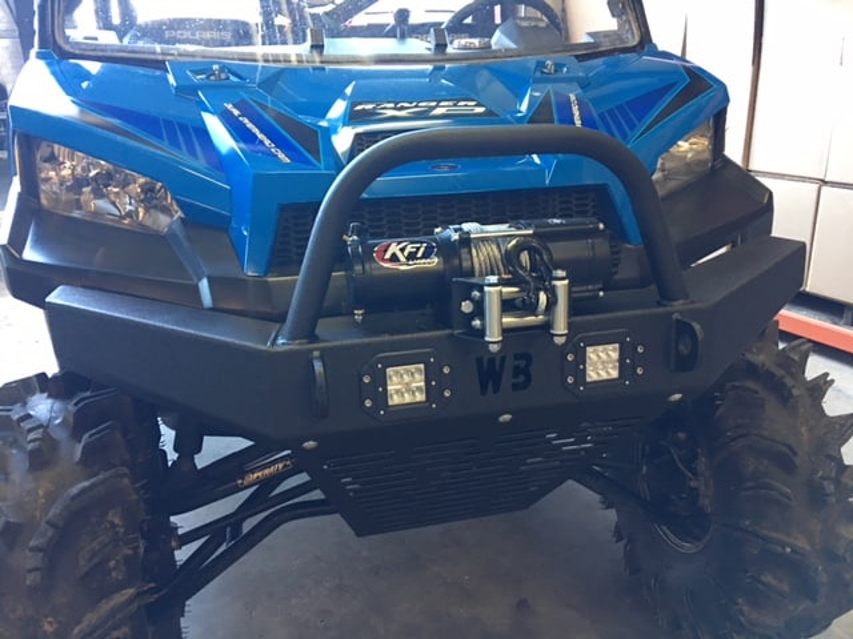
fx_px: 715
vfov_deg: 48.2
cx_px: 426
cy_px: 320
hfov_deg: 61.7
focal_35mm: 29
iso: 100
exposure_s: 1/15
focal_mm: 4.15
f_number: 2.2
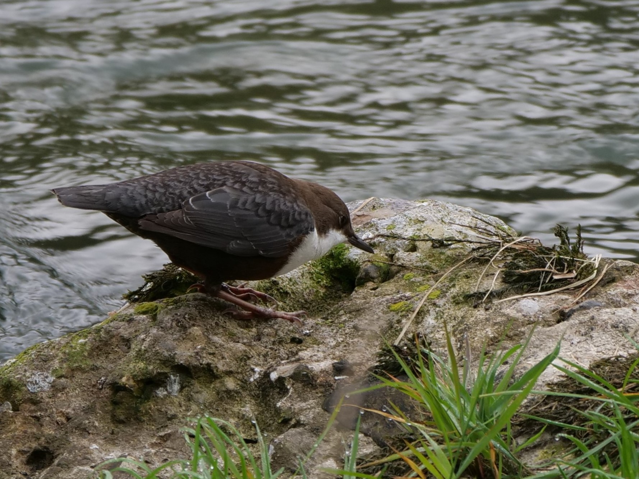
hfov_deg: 2.5
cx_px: 320
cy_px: 240
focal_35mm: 800
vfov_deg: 1.9
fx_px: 14766
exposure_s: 1/125
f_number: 6.3
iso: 200
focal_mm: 400
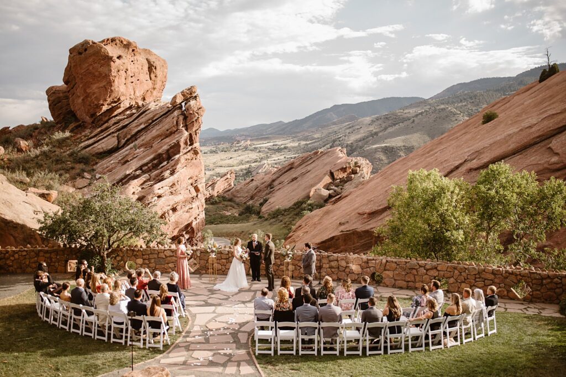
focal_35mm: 35
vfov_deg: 37.8
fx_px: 550
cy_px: 188
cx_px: 283
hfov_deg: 54.4
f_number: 2.2
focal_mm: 35
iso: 200
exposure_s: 1/1250
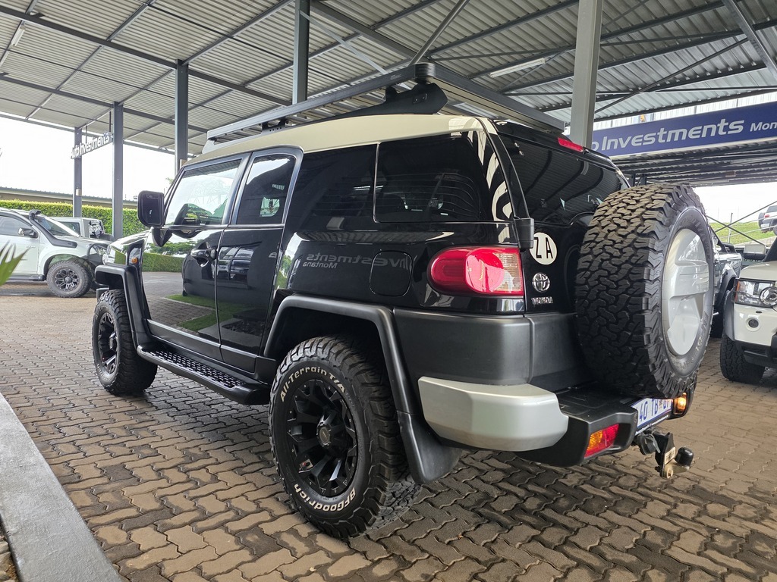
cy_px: 291
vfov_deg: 58.9
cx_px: 388
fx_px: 516
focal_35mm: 23
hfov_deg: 73.9
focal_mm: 6.25
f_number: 1.7
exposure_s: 1/180
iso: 160
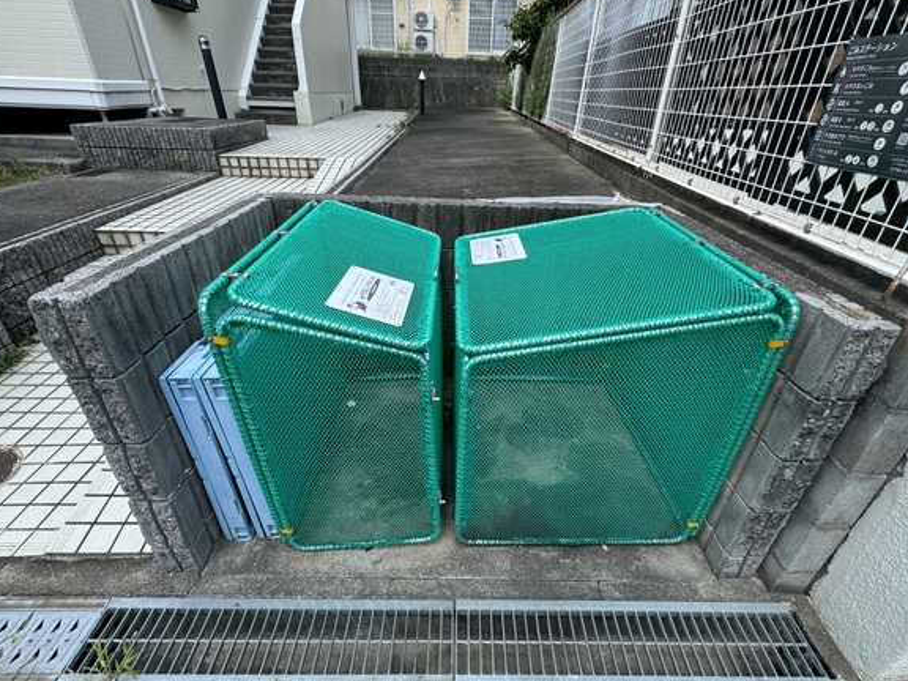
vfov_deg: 74.7
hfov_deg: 91.0
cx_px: 465
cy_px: 352
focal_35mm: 17
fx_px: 446
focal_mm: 2.22
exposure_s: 1/636
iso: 40
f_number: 2.2
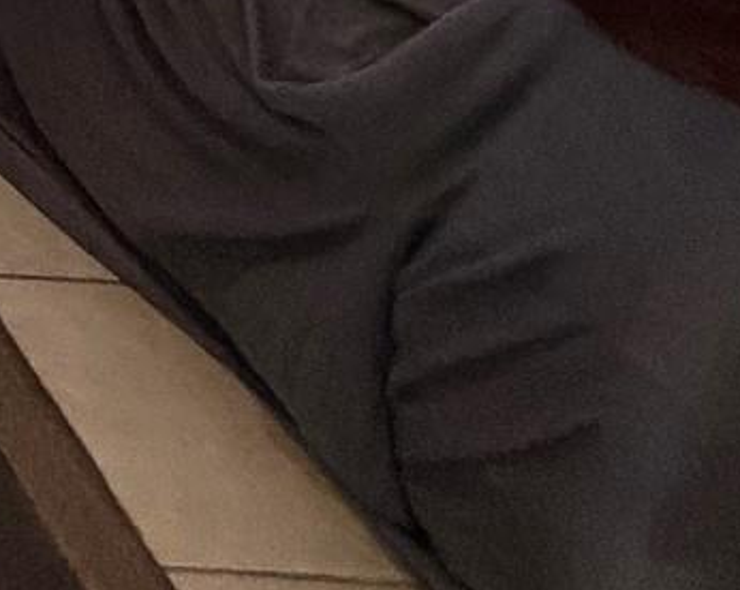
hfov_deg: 14.6
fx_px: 1772
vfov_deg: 12.4
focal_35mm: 81
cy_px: -1013
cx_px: -1061
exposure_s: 1/60
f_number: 2.2
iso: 320
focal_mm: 2.22
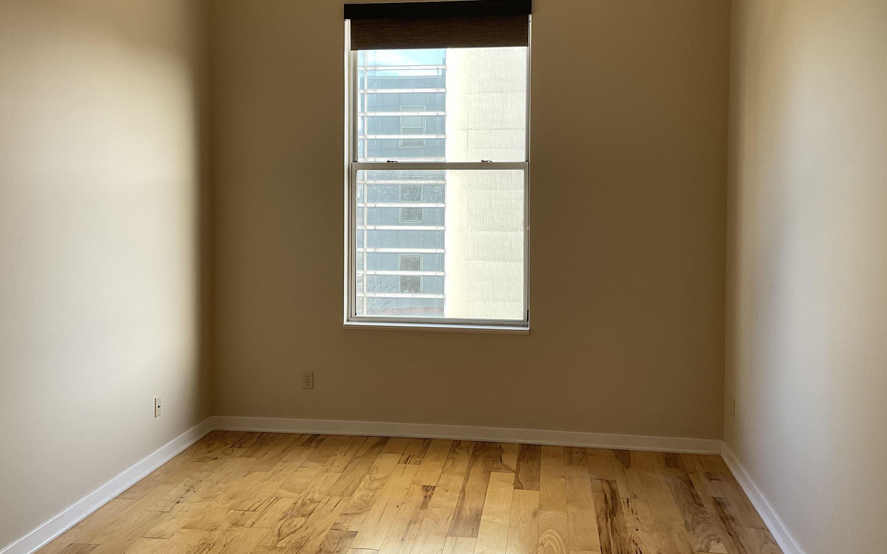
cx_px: 426
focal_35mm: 36
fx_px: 870
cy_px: 234
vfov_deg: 35.3
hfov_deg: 54.0
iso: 40
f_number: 1.8
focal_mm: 3
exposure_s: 1/122
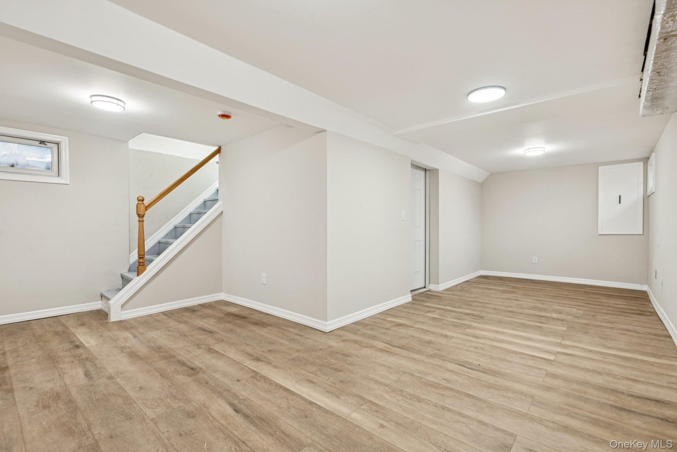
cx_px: 338
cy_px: 226
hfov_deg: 96.7
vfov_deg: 73.7
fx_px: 301
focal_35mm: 16
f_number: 8
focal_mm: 16
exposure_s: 1/13
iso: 200
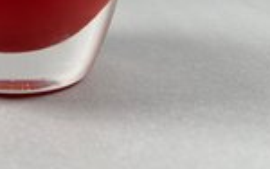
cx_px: 14
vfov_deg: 19.3
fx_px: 464
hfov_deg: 30.6
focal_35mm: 63
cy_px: -42
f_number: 1.5
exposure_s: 1/214
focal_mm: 5.7
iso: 40
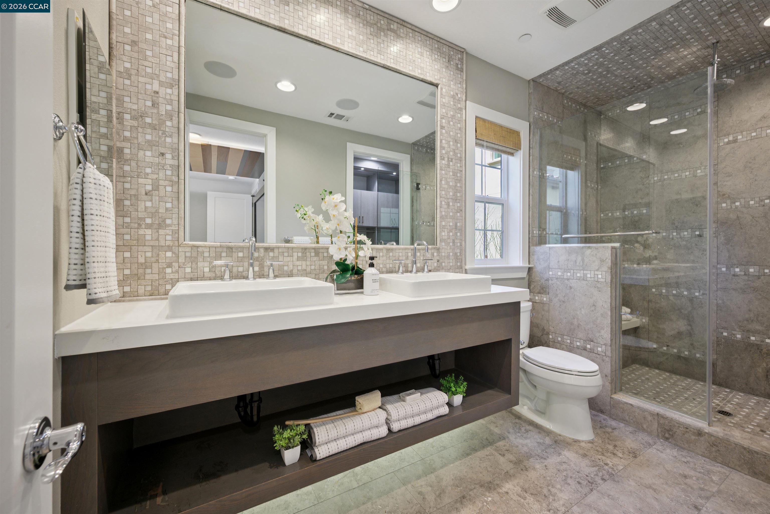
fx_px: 299
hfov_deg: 104.3
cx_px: 385
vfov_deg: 81.2
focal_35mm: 14
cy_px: 257
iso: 400
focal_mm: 14
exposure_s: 1/20
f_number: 9
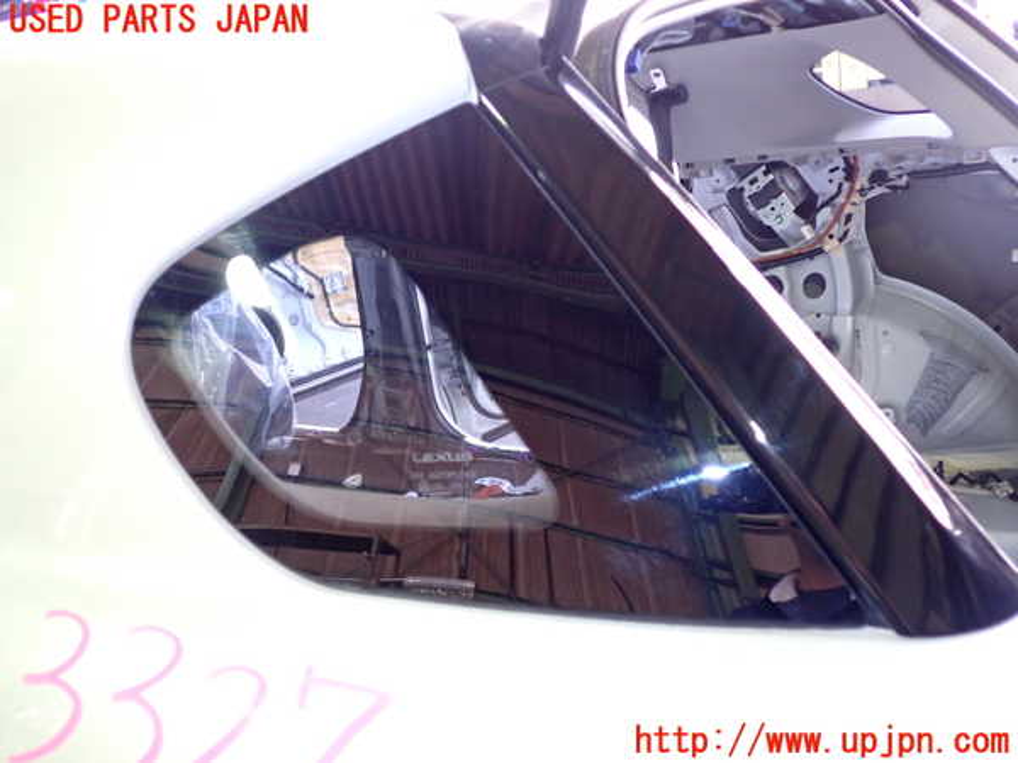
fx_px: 882
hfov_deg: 60.0
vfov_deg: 46.8
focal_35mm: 30
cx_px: 509
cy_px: 382
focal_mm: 5.4
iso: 400
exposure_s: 1/30
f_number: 2.3
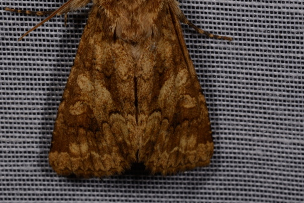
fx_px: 1764
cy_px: 91
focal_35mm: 209
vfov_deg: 6.6
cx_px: 132
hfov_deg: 9.8
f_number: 32
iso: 100
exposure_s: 1/60
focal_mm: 85
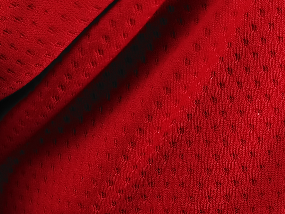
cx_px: 157
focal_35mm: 123
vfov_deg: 11.9
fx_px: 1013
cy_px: 217
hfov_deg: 16.0
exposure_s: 1/100
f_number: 1.8
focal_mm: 5.58
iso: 200
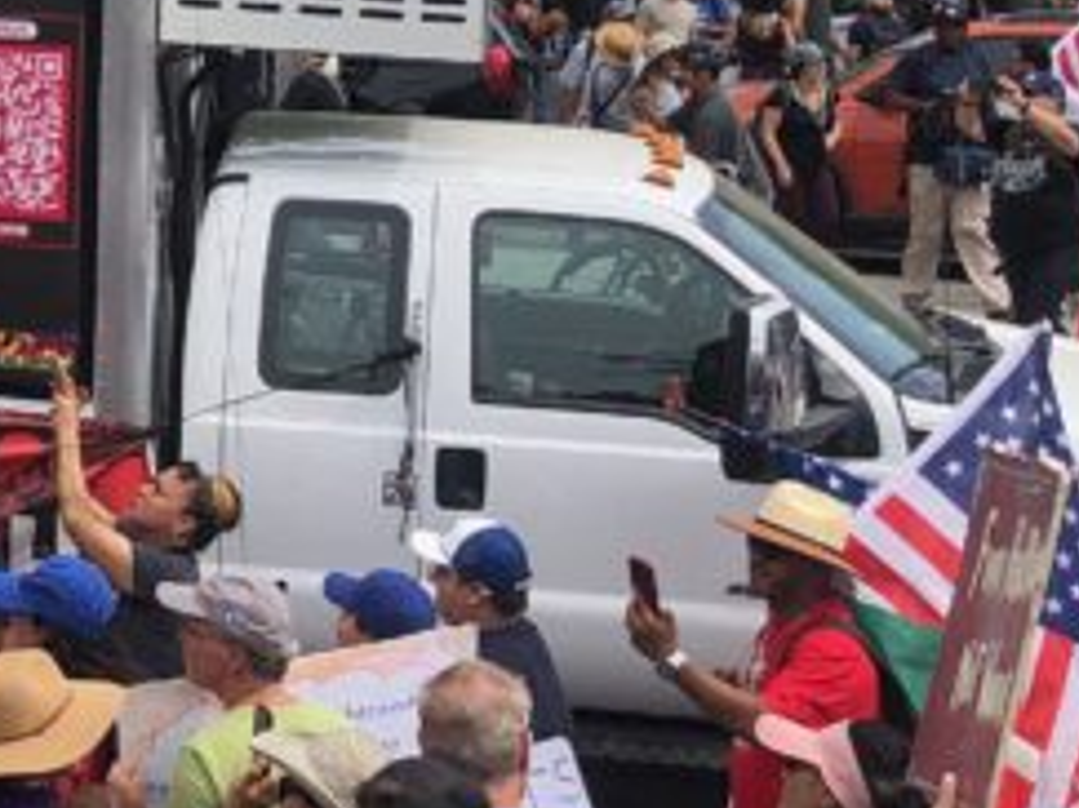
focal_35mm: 118
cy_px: -213
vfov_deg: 12.2
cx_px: -742
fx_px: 3676
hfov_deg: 14.9
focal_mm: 3.99
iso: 20
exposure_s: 1/1548
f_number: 1.8
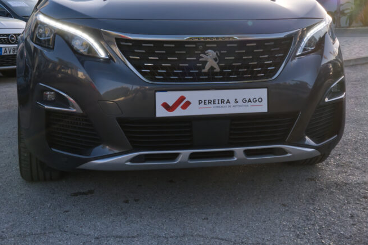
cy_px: 62
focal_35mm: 55
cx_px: 193
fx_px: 562
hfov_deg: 36.2
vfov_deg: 24.4
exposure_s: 1/400
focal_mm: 23.5
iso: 2000
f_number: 10
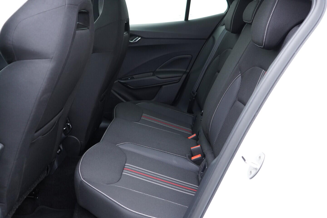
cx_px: 164
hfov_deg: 53.1
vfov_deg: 36.9
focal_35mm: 36
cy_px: 109
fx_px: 327
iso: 400
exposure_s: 1/40
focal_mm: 24
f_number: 2.8
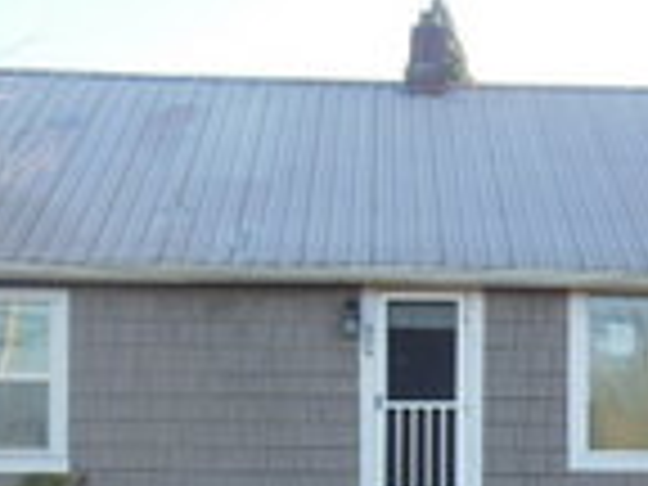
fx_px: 1123
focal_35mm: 60
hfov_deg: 31.7
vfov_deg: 23.5
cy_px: 468
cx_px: 468
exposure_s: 1/250
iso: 125
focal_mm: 4.5
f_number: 3.2
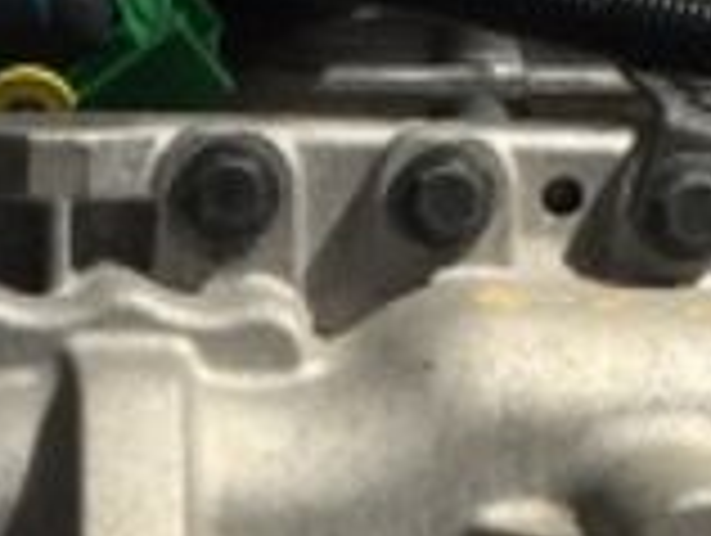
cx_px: -81
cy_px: 1104
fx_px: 4526
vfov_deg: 6.6
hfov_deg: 8.9
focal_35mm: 220
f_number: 2.2
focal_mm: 4.15
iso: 32
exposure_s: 1/964
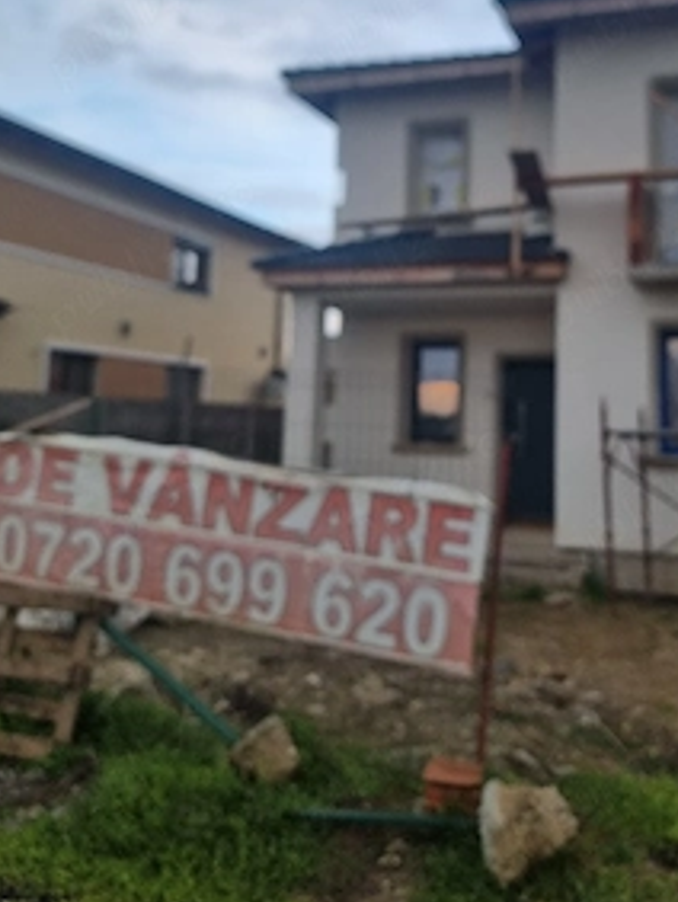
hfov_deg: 41.2
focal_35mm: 34
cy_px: 294
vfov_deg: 52.8
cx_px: 464
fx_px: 887
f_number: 1.8
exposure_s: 1/100
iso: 50
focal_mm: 6.7
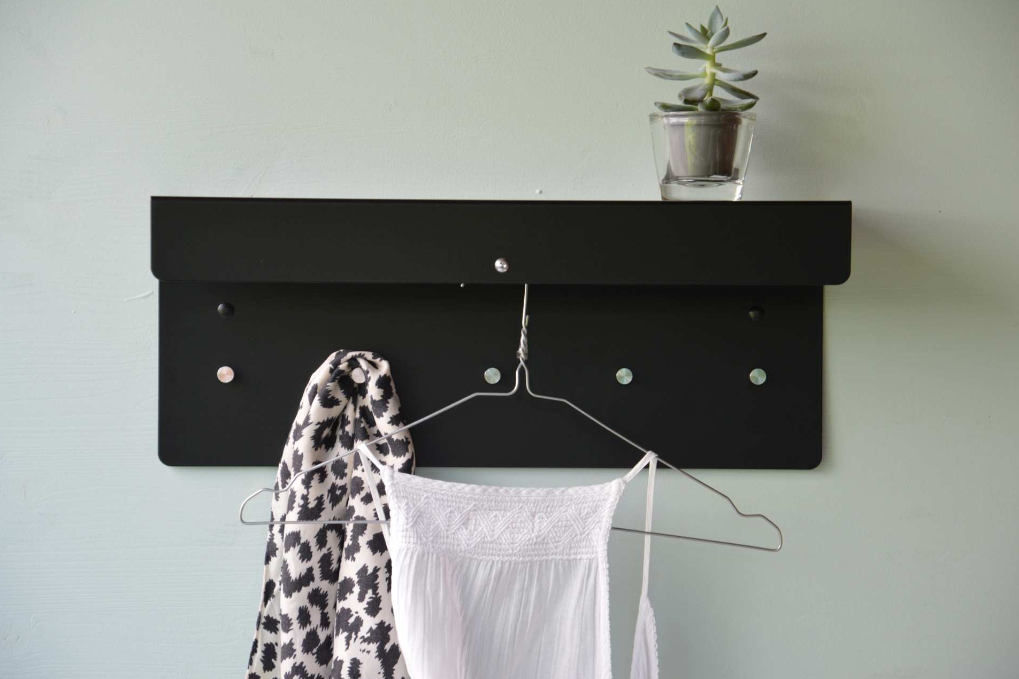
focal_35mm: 139
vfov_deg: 9.9
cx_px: 508
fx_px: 3934
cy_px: 339
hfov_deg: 14.8
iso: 400
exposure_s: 1/80
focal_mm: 92
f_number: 5.6
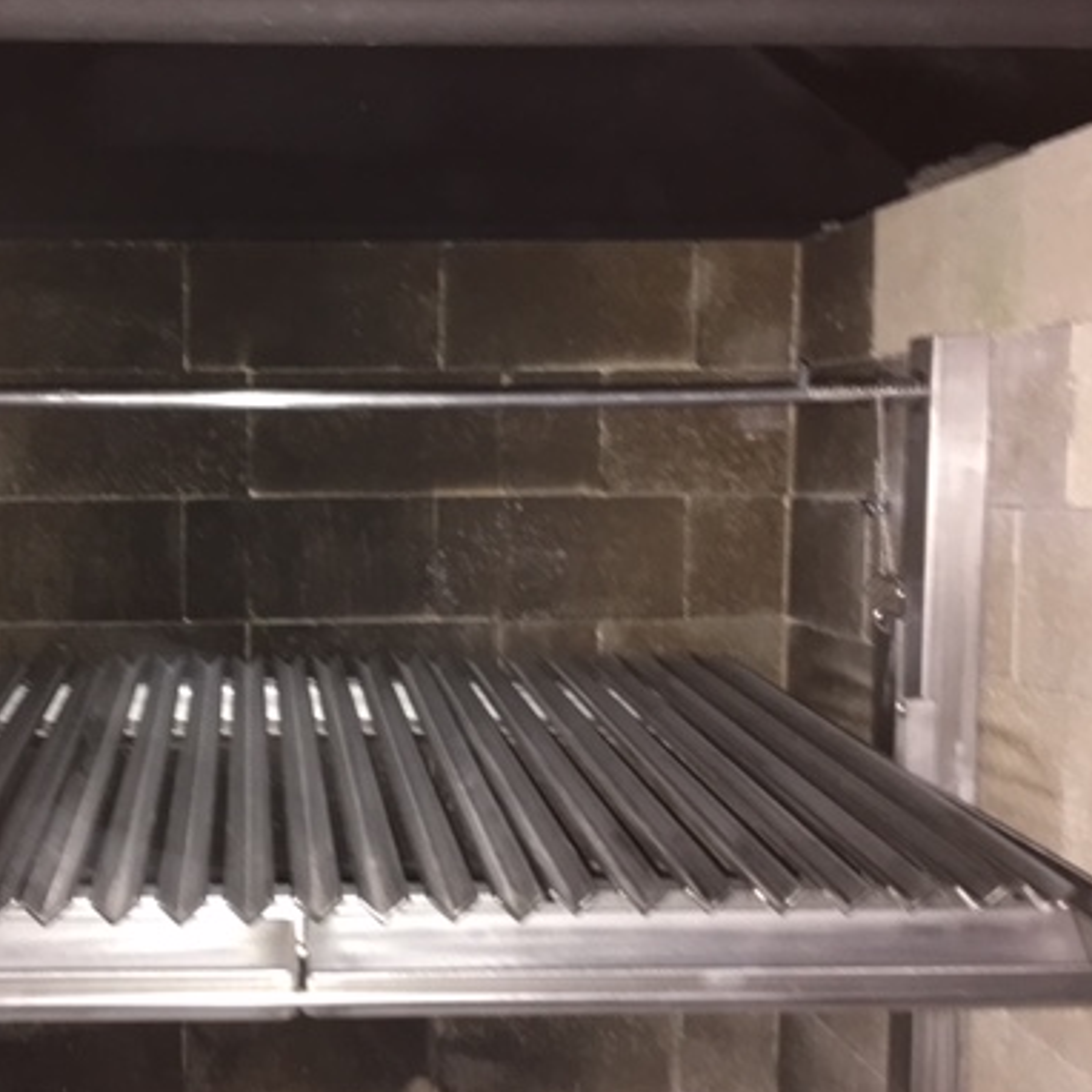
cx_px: 294
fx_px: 1535
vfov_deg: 39.2
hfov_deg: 38.3
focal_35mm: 43
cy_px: 580
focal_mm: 4.15
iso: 125
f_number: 2.2
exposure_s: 1/17
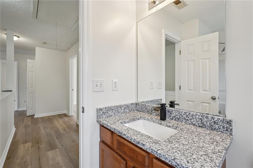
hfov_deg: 95.0
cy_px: 84
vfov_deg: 72.0
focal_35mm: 16
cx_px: 126
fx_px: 116
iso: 800
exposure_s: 1/40
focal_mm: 16.5
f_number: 8
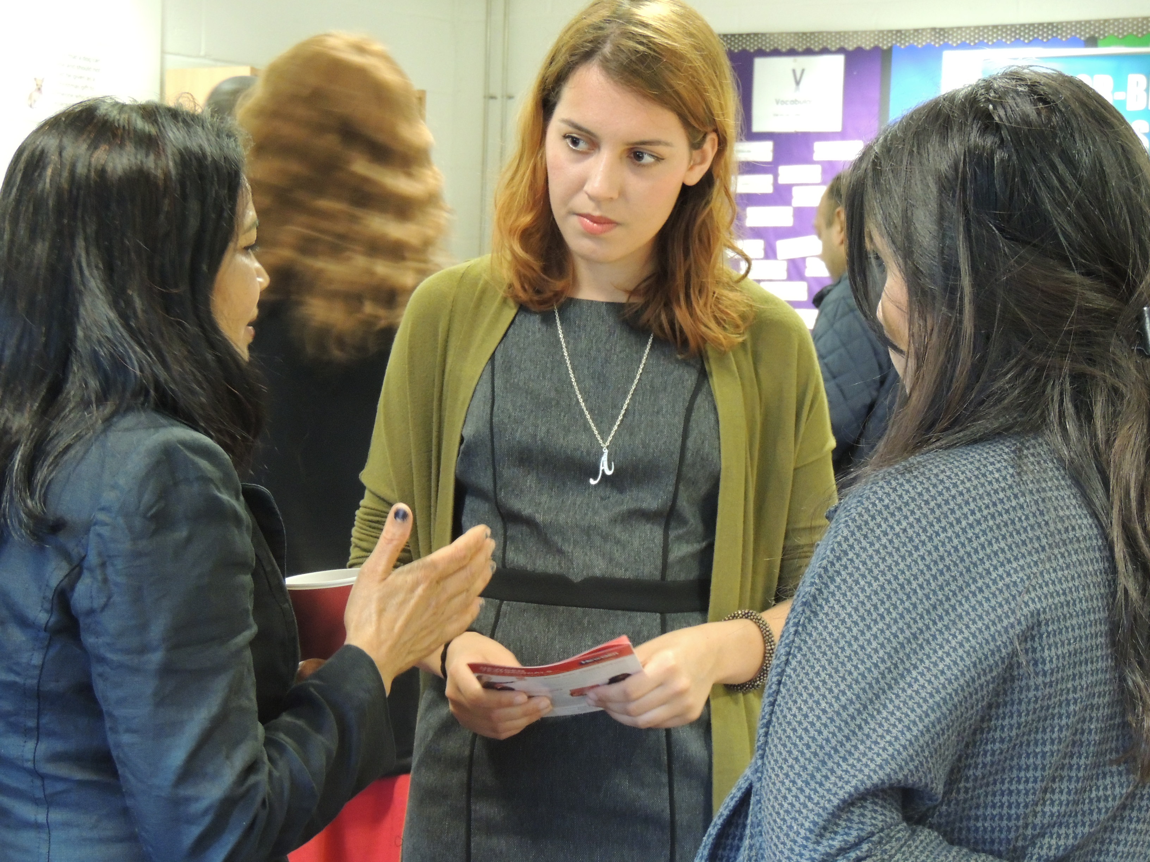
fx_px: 2824
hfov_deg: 23.0
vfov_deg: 17.4
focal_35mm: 85
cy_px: 431
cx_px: 575
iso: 800
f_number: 4
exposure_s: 1/10
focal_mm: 15.1
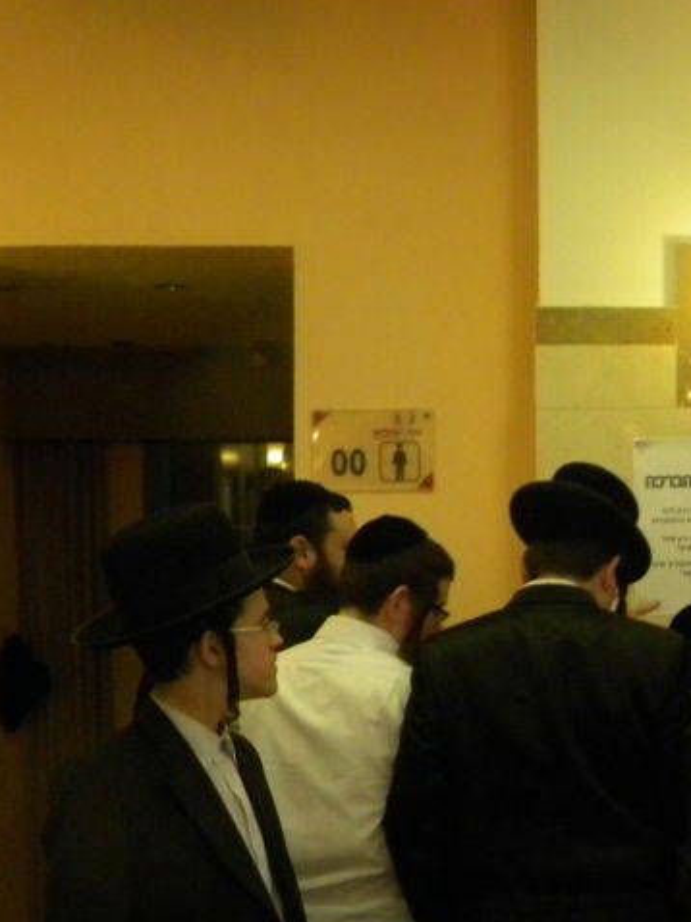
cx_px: 880
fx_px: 1598
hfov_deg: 22.1
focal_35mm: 60
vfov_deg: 32.0
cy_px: 600
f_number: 3.5
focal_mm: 5
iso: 400
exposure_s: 1/49.8
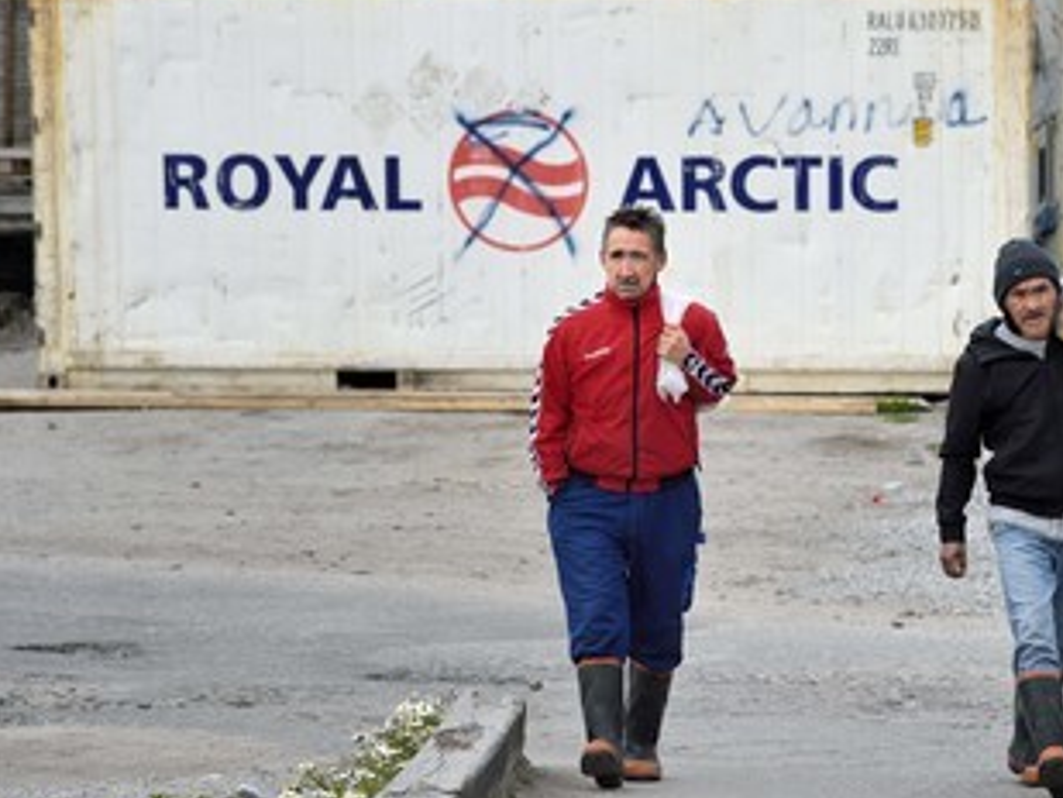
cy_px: 382
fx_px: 8018
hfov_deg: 7.6
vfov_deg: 5.7
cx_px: 661
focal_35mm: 261
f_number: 8
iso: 400
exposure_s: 1/500
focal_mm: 200
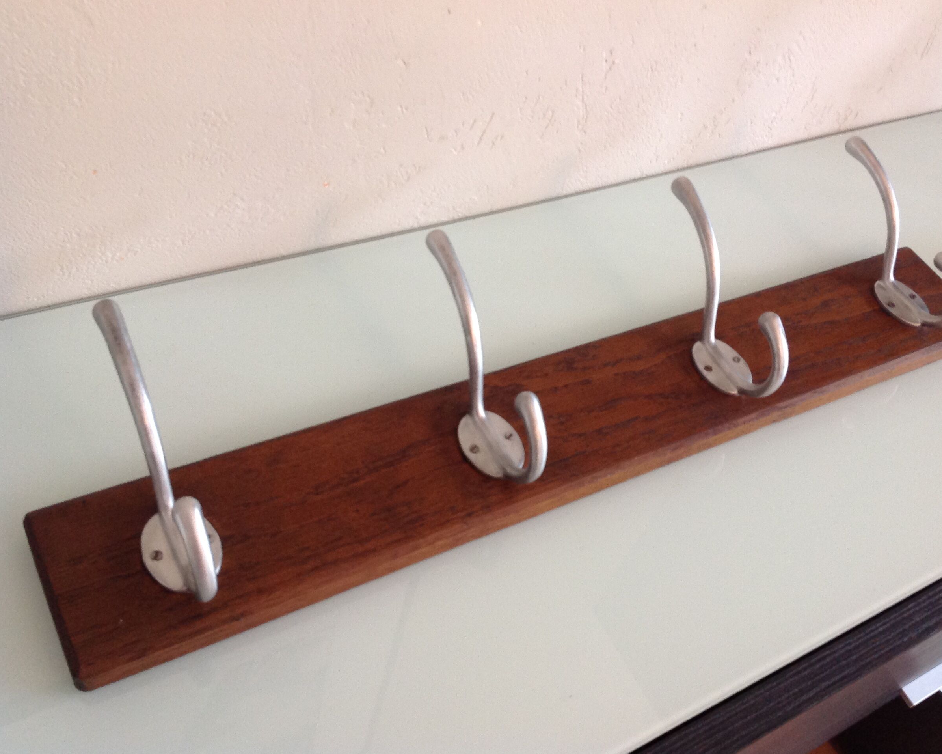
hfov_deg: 49.0
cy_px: 374
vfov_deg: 40.1
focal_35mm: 37
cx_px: 504
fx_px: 1032
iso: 125
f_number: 2.4
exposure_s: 1/15
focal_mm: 4.28
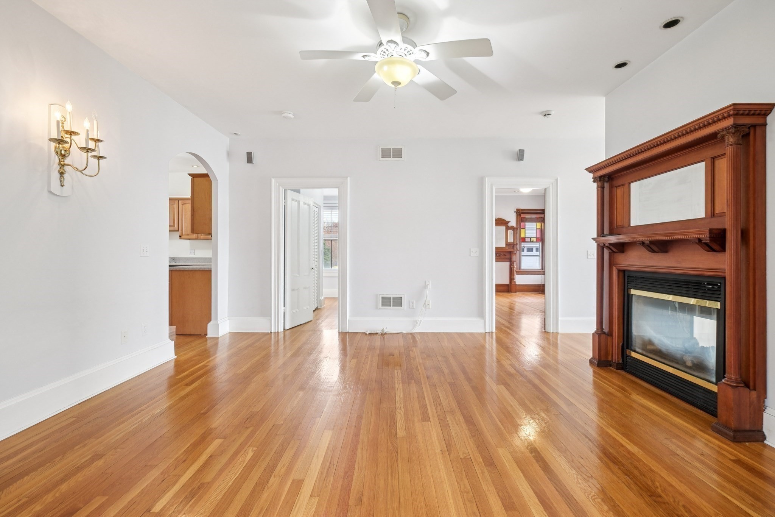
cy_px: 258
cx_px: 388
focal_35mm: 15
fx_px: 323
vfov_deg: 77.3
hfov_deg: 100.4
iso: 400
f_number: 5.6
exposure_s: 1/9
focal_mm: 10
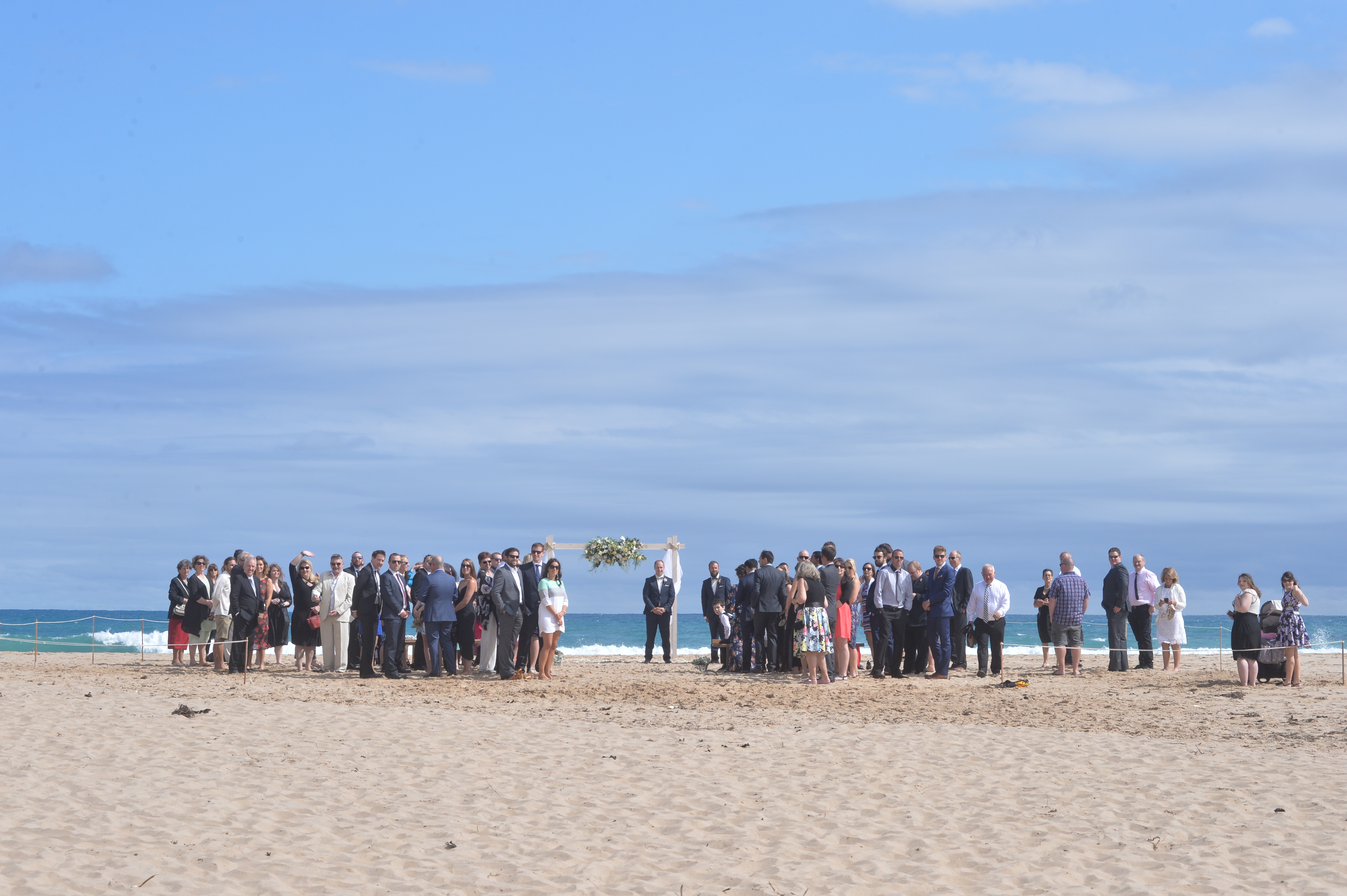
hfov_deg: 23.7
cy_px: 448
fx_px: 3216
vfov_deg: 15.9
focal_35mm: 86
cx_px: 674
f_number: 16
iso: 400
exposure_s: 1/500
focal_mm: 86
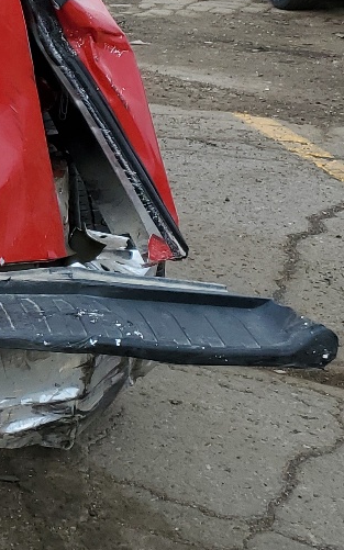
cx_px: -465
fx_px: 1320
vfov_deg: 23.2
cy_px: 102
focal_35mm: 88
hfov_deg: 12.1
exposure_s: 1/2500
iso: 50
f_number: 1.5
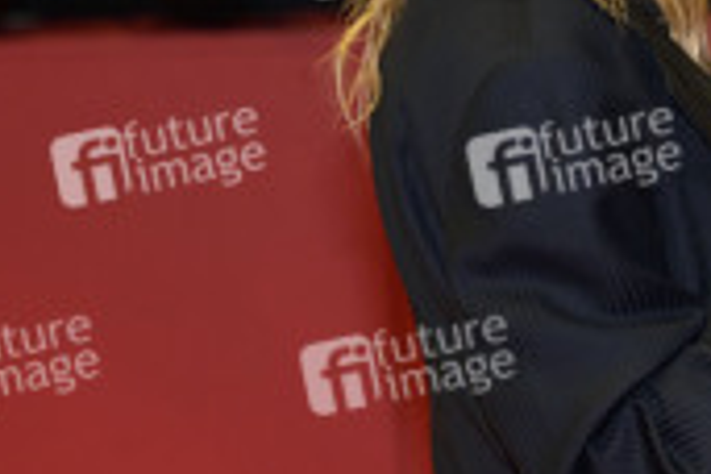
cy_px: 54
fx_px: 4779
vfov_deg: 5.7
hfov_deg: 8.4
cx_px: 879
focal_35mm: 242
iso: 1250
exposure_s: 1/1250
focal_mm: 92
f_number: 4
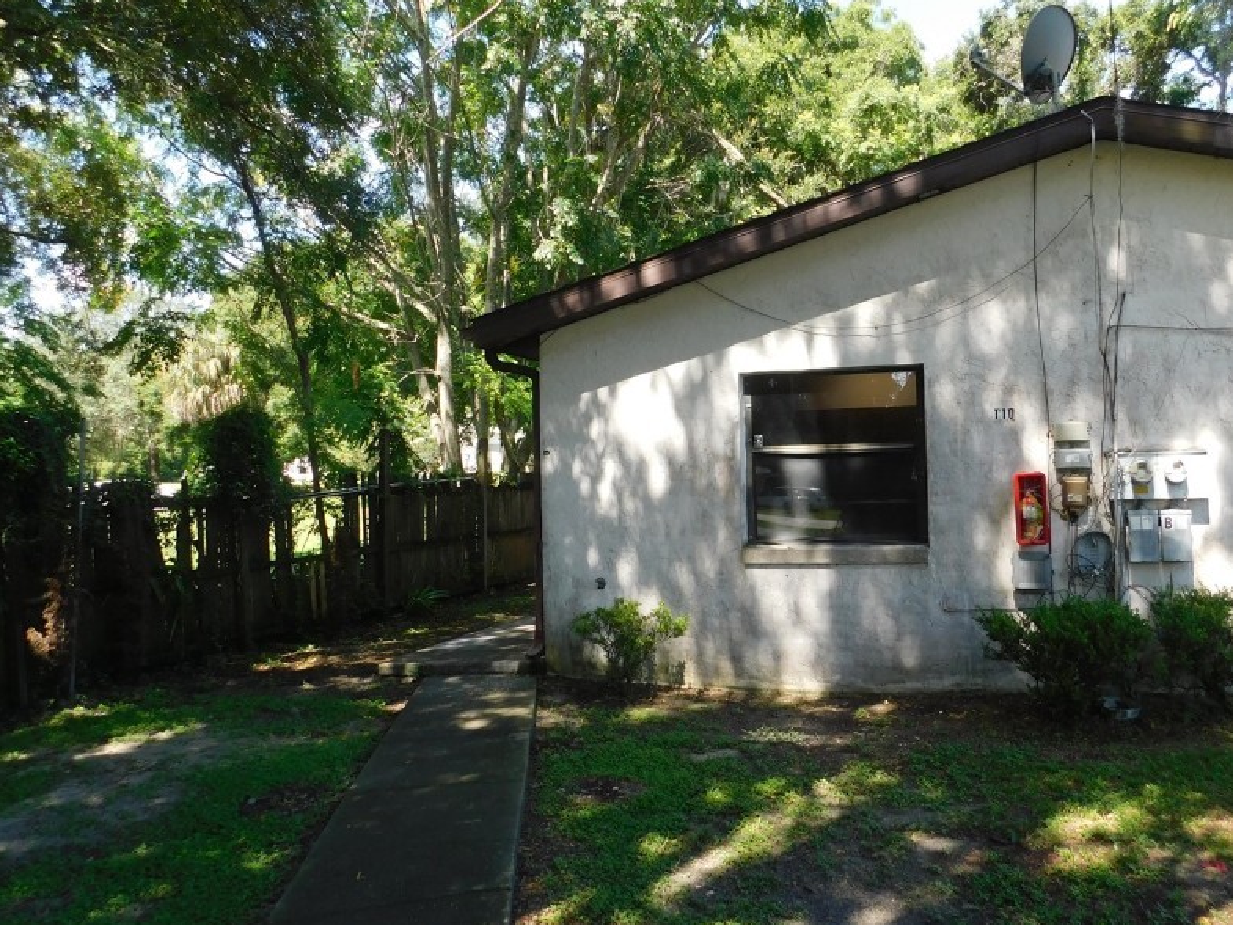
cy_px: 419
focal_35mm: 30
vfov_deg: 46.8
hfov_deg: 59.7
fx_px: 1069
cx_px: 697
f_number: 3
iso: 125
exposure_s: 1/250
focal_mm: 4
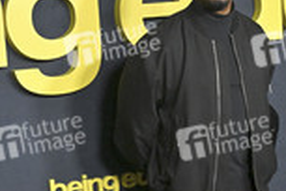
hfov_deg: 19.6
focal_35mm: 103
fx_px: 818
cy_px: 185
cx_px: 63
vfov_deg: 13.1
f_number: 5.6
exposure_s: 1/320
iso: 2500
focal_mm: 35
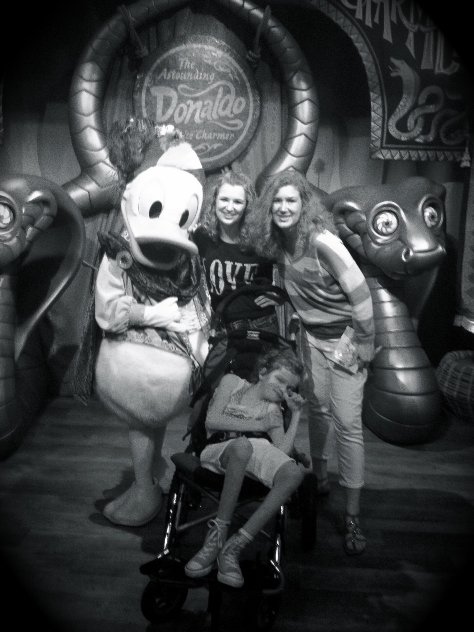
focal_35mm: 35
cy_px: 316
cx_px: 237
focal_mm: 4.28
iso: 500
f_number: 2.4
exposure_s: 1/15
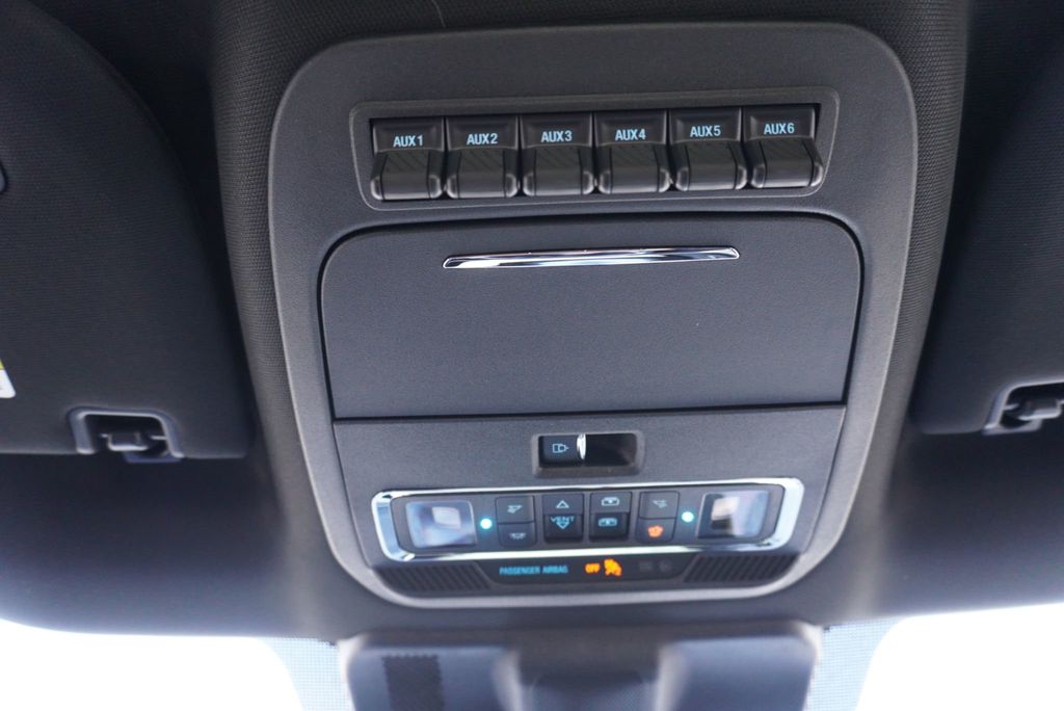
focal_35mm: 24
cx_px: 532
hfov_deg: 73.7
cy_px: 356
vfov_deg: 53.2
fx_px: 710
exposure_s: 1/60
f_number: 3.5
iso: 1600
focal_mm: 16
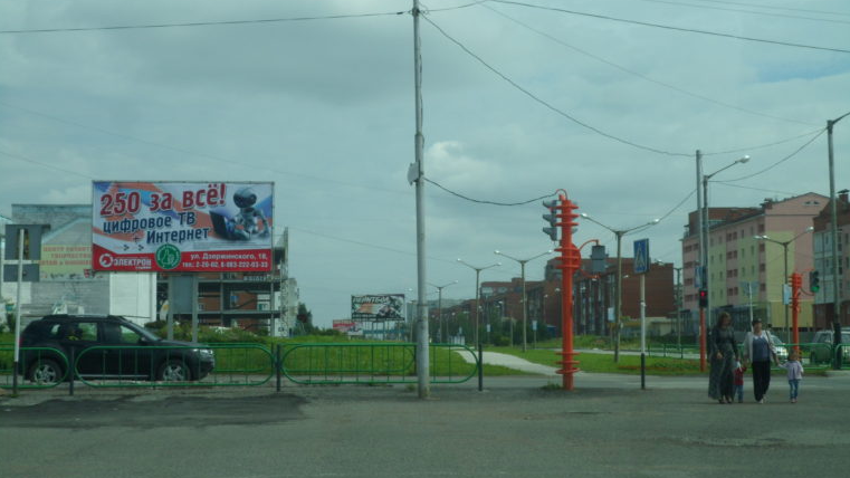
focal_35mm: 66
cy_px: 251
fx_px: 1487
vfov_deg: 18.3
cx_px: 422
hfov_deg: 31.9
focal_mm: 11.2
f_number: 5.2
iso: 80
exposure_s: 1/750
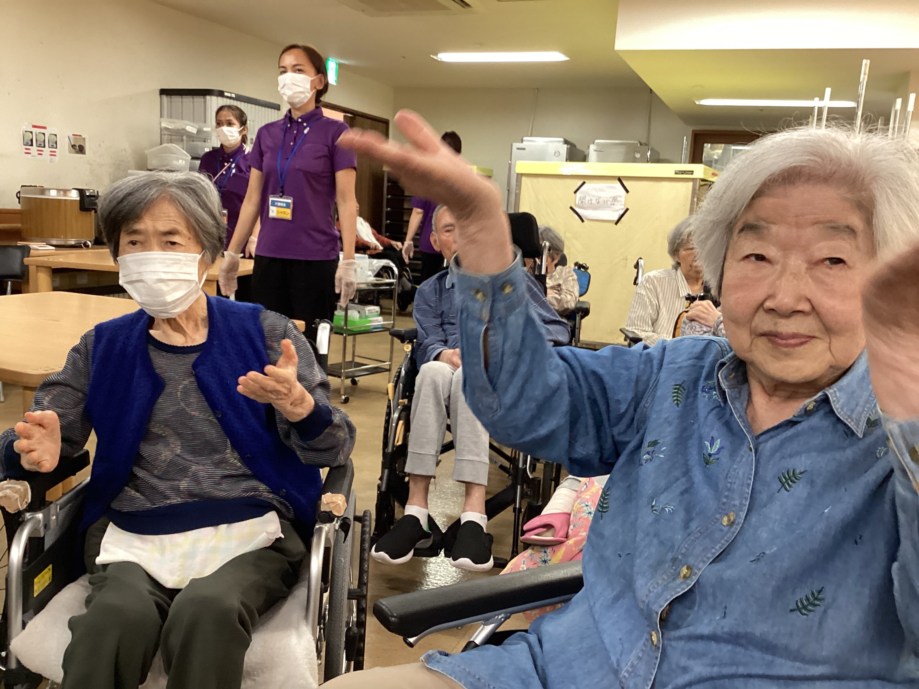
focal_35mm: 31
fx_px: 823
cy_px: 344
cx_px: 460
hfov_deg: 58.4
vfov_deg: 45.4
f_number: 2.4
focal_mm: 3.3
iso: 200
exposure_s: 1/50
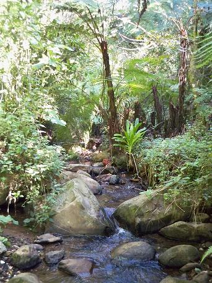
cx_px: 106
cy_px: 142
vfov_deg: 52.6
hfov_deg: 40.7
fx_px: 286
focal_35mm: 35
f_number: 3.1
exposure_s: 1/60
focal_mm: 6.3
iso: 800
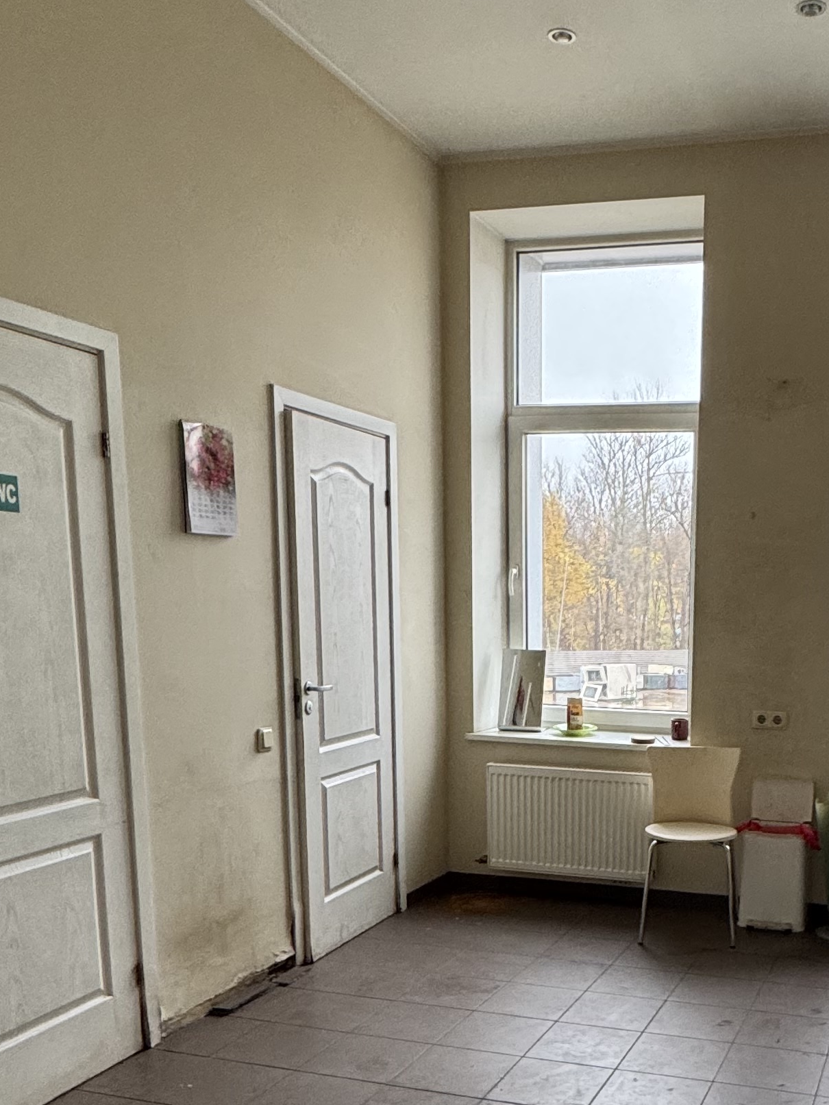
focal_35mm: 35
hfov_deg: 39.1
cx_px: 664
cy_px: 798
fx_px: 1117
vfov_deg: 50.9
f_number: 2.2
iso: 200
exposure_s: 1/99
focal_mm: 2.22
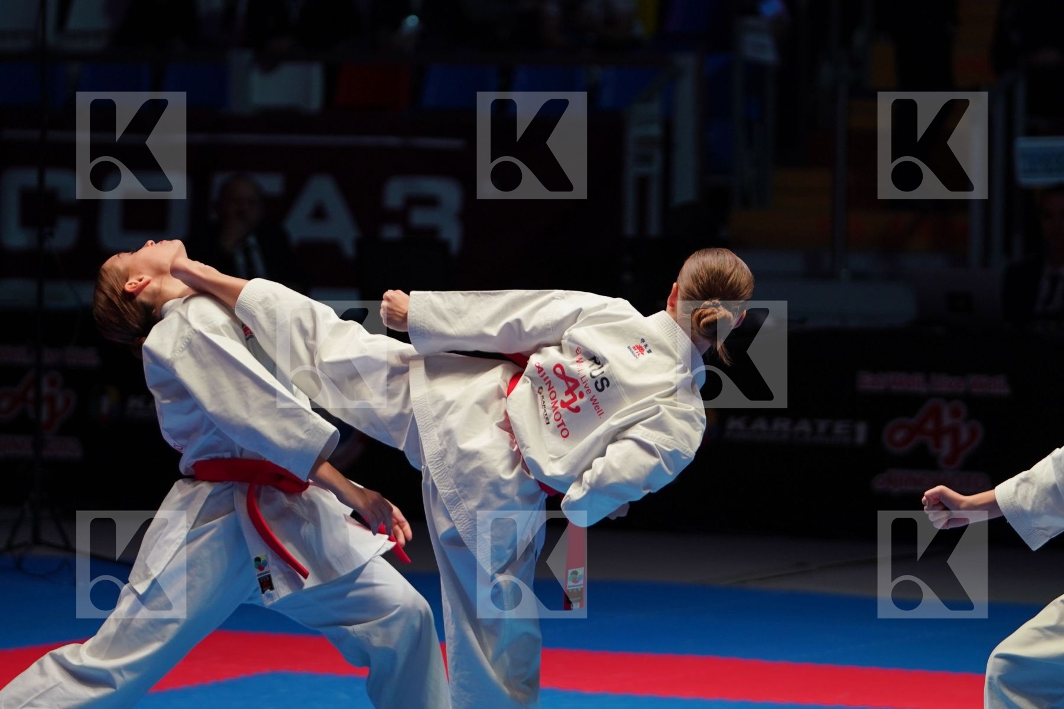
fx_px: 6206
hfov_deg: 9.8
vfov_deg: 6.5
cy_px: 354
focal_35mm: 210
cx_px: 532
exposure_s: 1/500
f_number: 2.8
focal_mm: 140
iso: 640
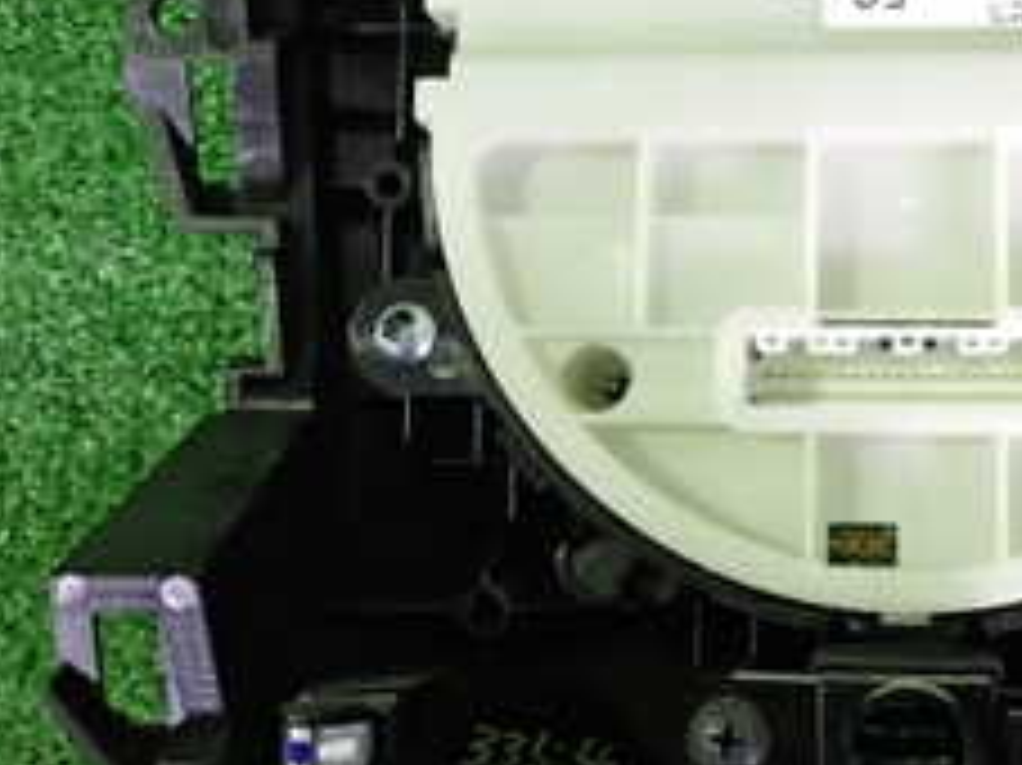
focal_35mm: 66
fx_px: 1948
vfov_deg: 22.2
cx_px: 810
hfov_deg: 28.8
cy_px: 274
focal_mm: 4.5
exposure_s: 1/30
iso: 400
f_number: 2
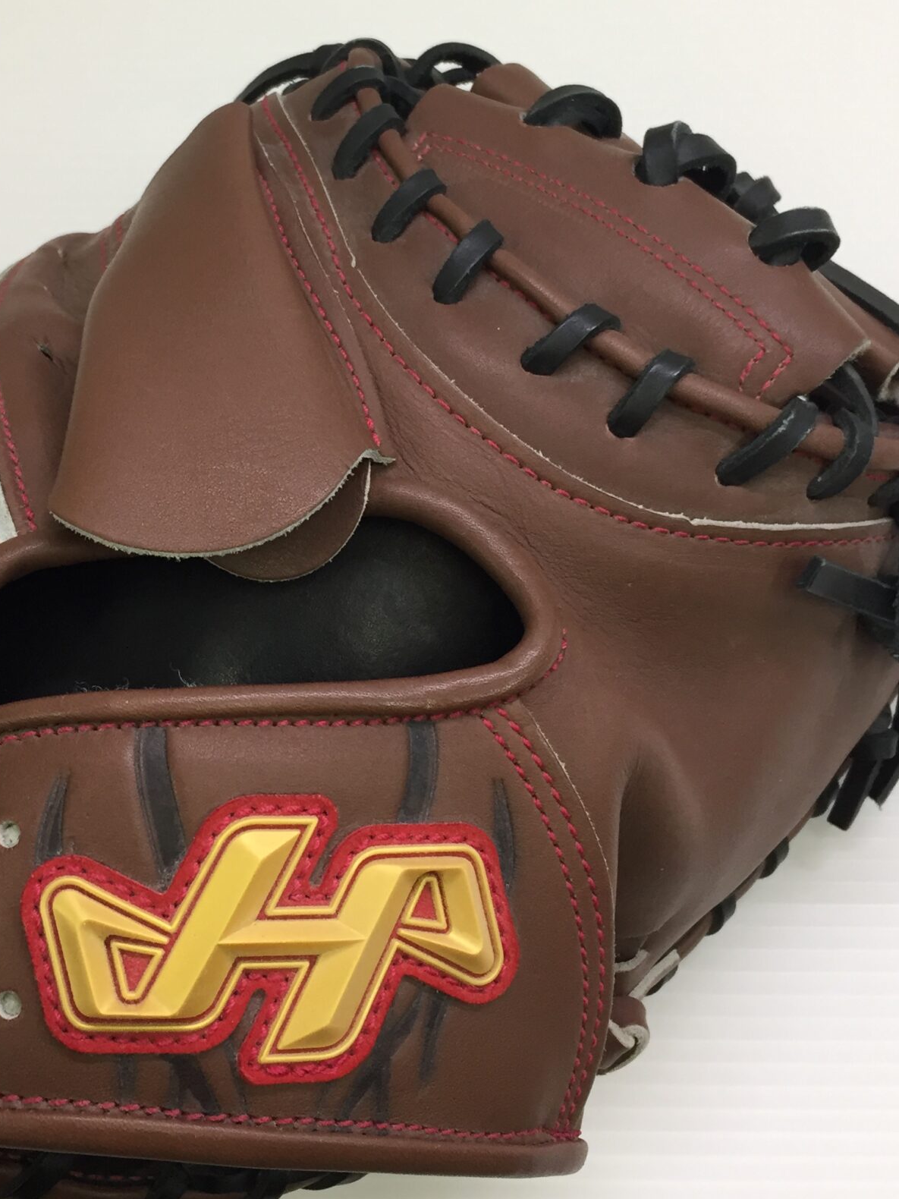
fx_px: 1627
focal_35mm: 47
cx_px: 316
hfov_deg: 30.7
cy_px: 521
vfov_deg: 40.4
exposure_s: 1/30
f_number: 2.2
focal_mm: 4.15
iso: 64
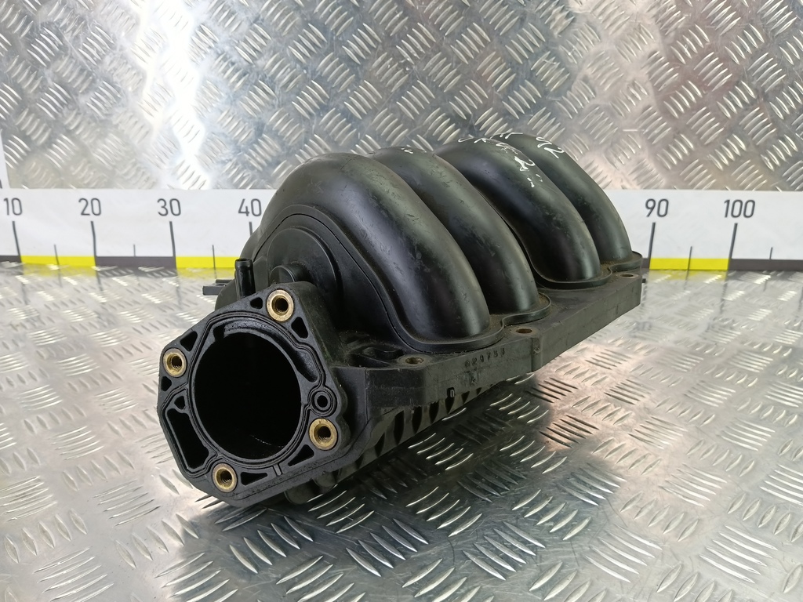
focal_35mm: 23
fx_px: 534
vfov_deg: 58.9
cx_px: 402
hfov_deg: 73.9
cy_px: 301
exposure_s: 1/50
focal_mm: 4.11
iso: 206
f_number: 1.6
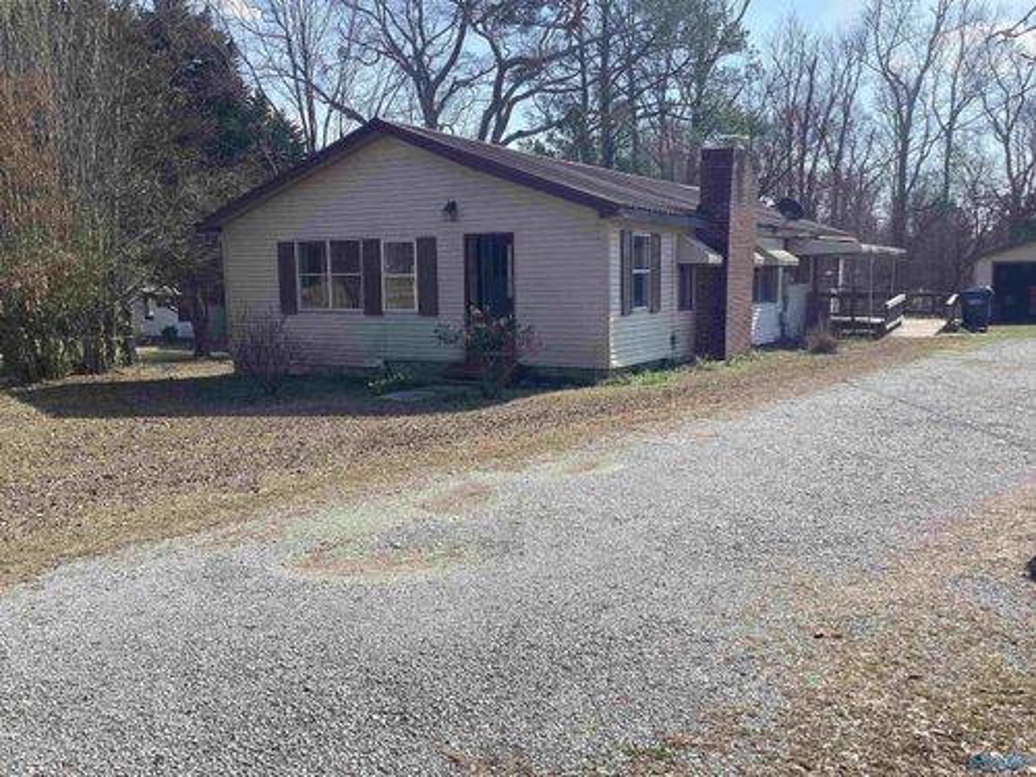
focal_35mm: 31
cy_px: 388
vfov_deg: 45.4
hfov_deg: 58.4
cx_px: 518
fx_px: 928
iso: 25
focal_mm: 3.3
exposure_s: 1/1148
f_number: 2.4
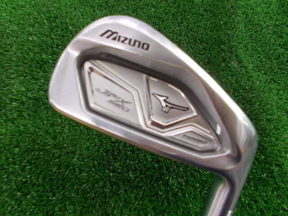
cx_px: 144
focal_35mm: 26
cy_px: 108
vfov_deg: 53.1
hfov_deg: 67.3
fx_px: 216
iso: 125
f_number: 3.2
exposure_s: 1/25
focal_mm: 4.6
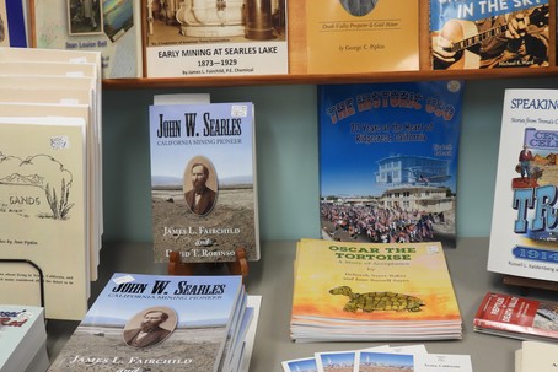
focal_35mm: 45
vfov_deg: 29.9
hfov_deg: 43.6
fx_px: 698
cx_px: 278
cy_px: 207
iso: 250
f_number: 3.2
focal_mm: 7.7
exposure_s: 1/30
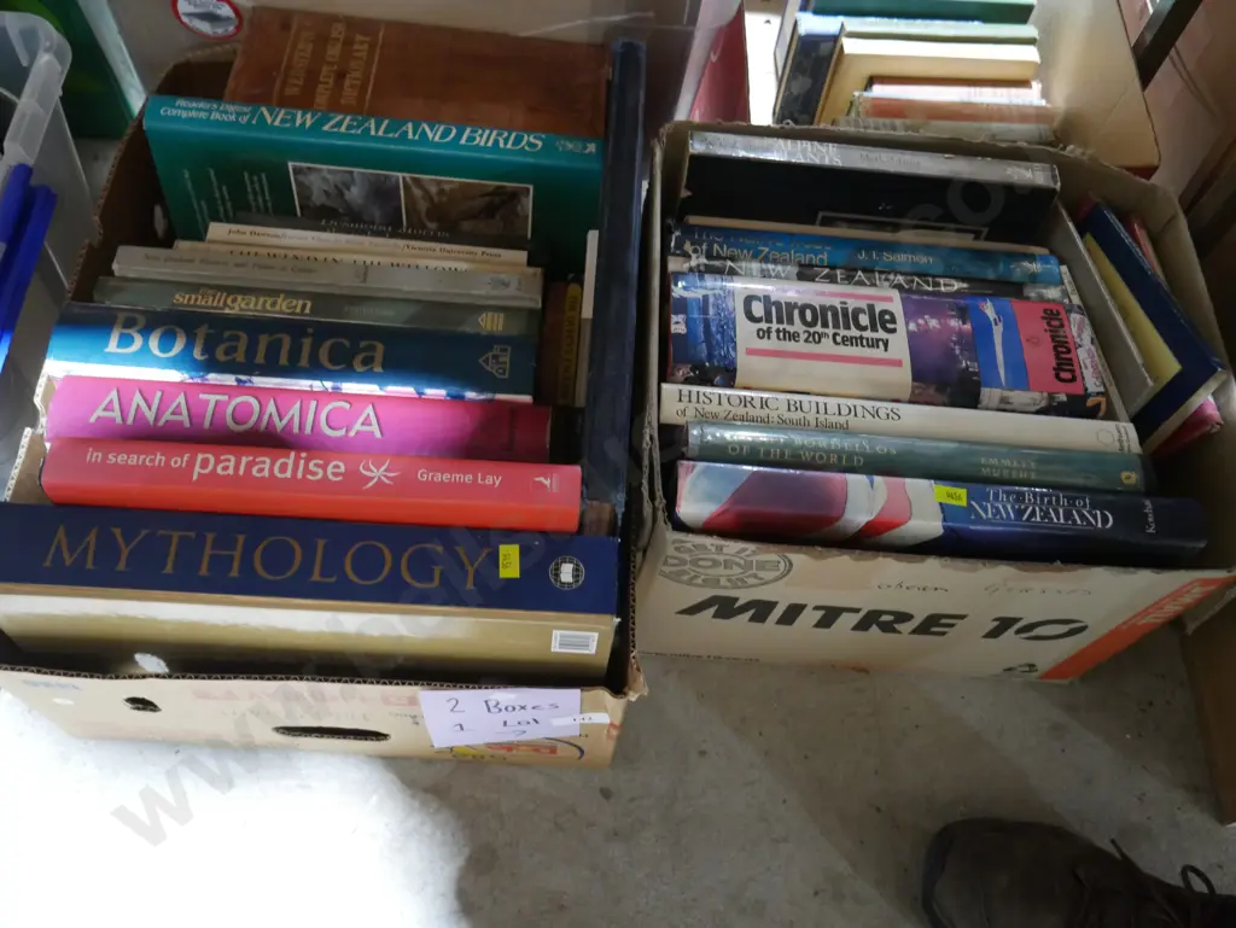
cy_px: 464
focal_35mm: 30
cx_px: 618
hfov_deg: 59.9
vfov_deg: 46.8
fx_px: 1072
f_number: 3.6
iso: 2500
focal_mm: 15
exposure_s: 1/60
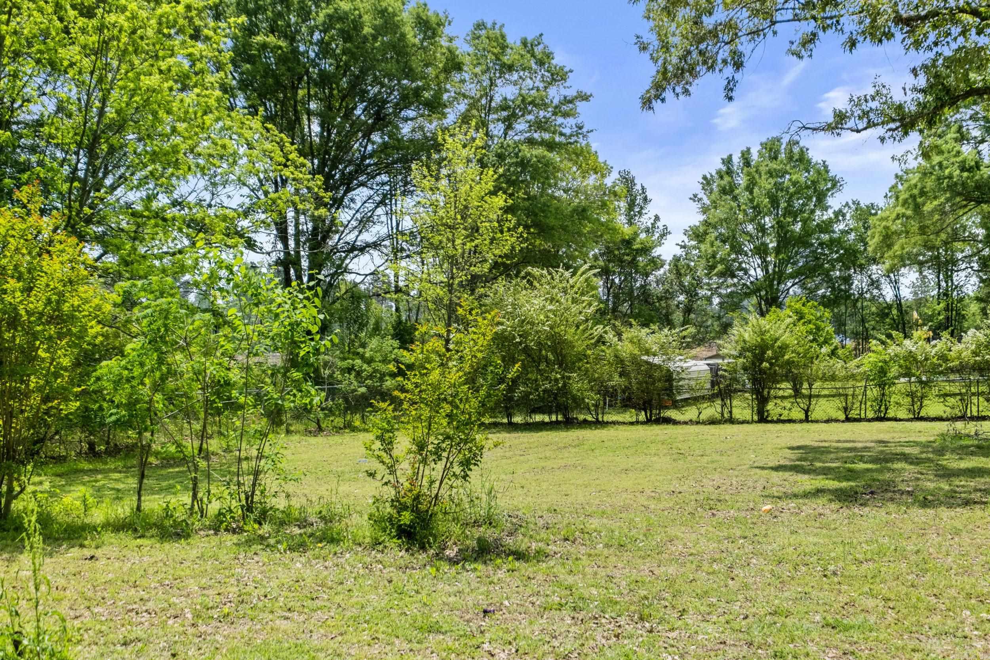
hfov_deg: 53.1
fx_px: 990
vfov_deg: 36.9
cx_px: 495
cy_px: 330
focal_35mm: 36
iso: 400
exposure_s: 1/1000
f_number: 4.5
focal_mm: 24
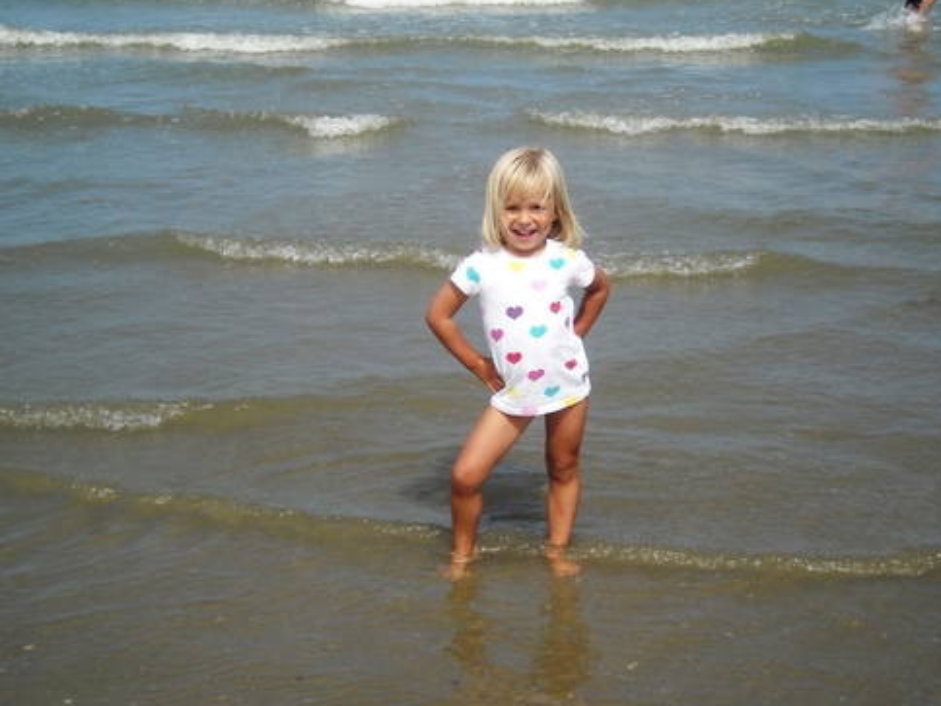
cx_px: 474
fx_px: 1821
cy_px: 350
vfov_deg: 21.9
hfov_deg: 29.0
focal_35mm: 67
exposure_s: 1/260
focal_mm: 8.85
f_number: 6.6
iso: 64
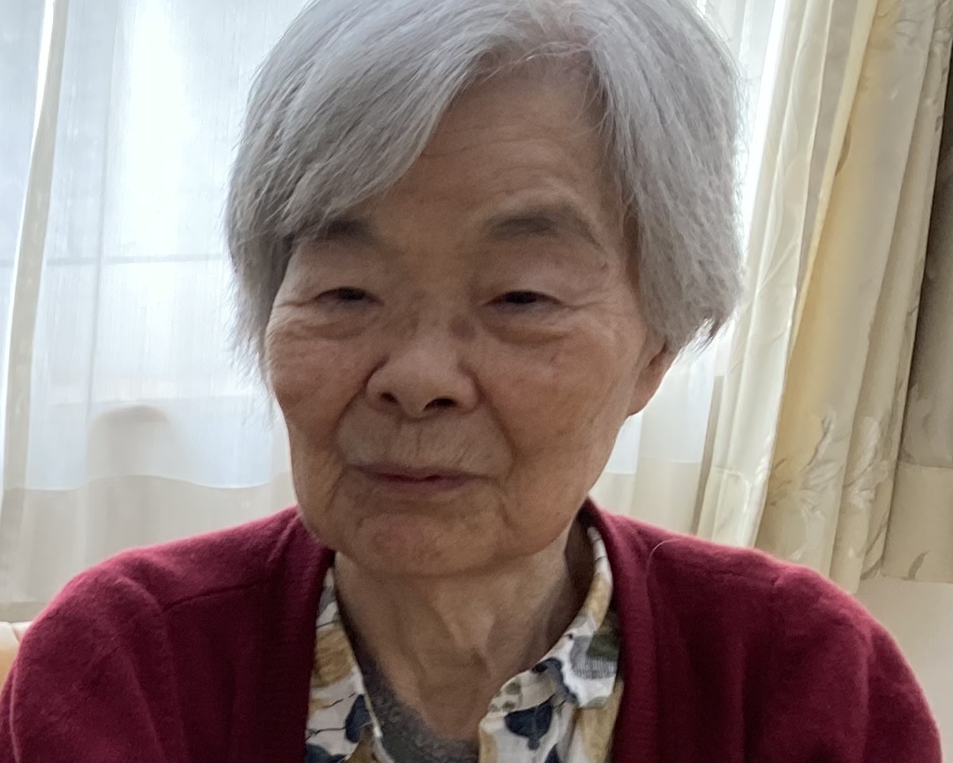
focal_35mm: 102
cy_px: 1087
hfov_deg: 17.6
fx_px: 2877
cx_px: -288
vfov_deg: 14.3
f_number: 1.8
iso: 64
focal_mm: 3.99
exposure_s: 1/60
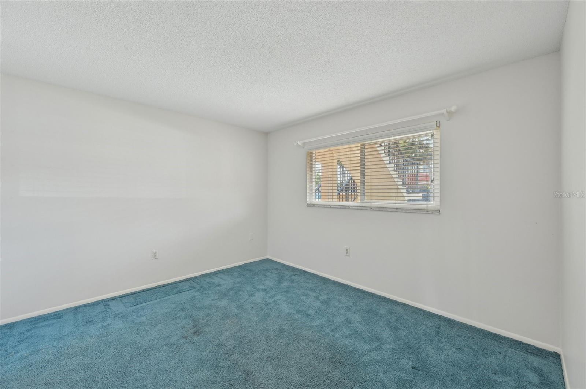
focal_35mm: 14
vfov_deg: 81.1
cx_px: 293
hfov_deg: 104.3
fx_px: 228
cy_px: 194
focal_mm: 14
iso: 400
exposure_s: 1/30
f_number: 8
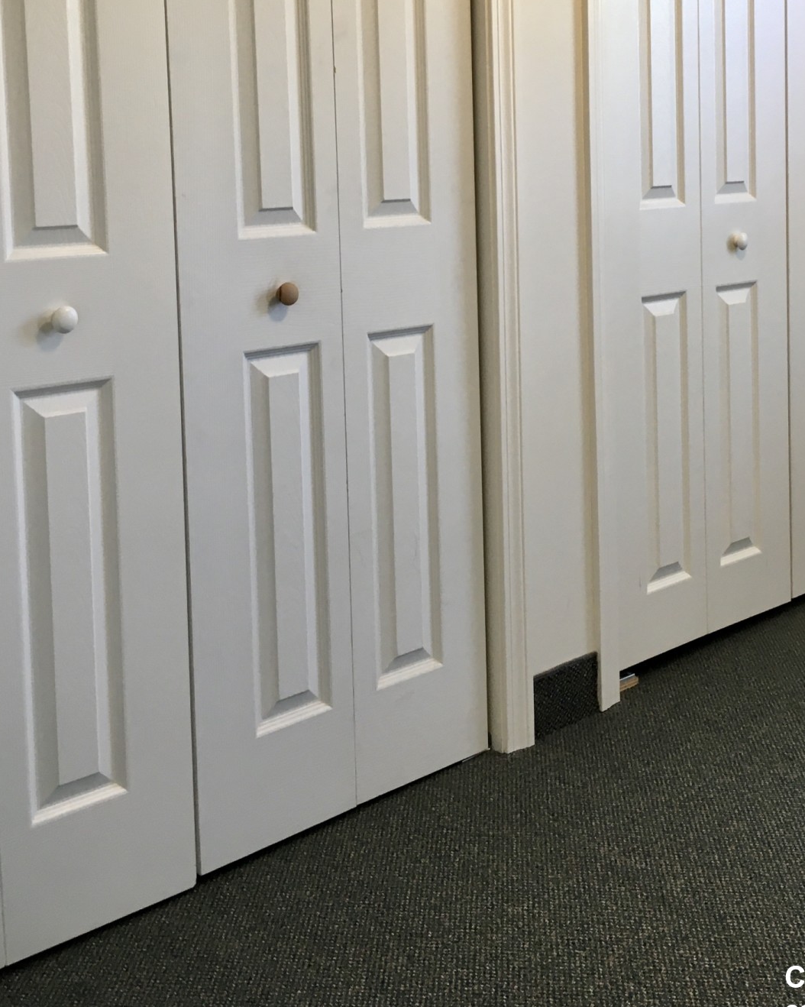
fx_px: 1311
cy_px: 251
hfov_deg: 34.0
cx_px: 495
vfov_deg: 40.8
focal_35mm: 44
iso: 50
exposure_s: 1/30
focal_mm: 4.15
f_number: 2.2
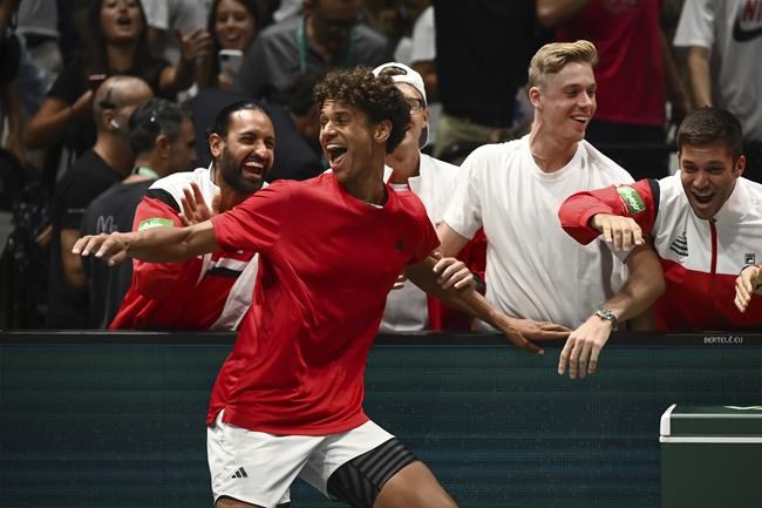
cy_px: 254
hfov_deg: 7.9
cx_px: 381
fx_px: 5502
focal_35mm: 260
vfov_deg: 5.3
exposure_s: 1/1600
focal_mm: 260
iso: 5000
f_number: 4
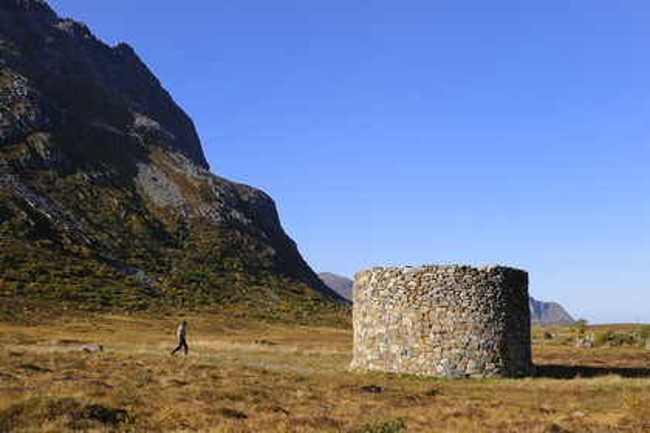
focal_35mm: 44
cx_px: 325
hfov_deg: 44.5
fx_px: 794
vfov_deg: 30.5
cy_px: 216
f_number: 13
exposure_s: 1/160
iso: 200
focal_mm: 44
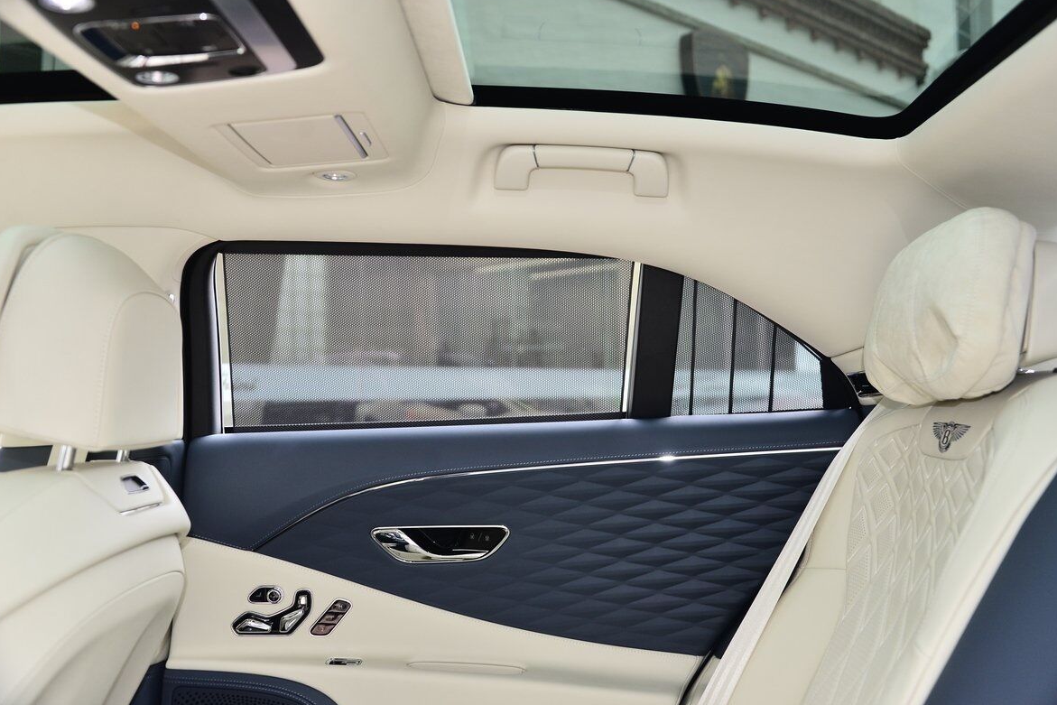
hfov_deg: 51.9
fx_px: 1086
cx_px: 535
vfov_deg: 36.0
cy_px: 352
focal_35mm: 37
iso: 320
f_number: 4
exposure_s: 1/60
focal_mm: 36
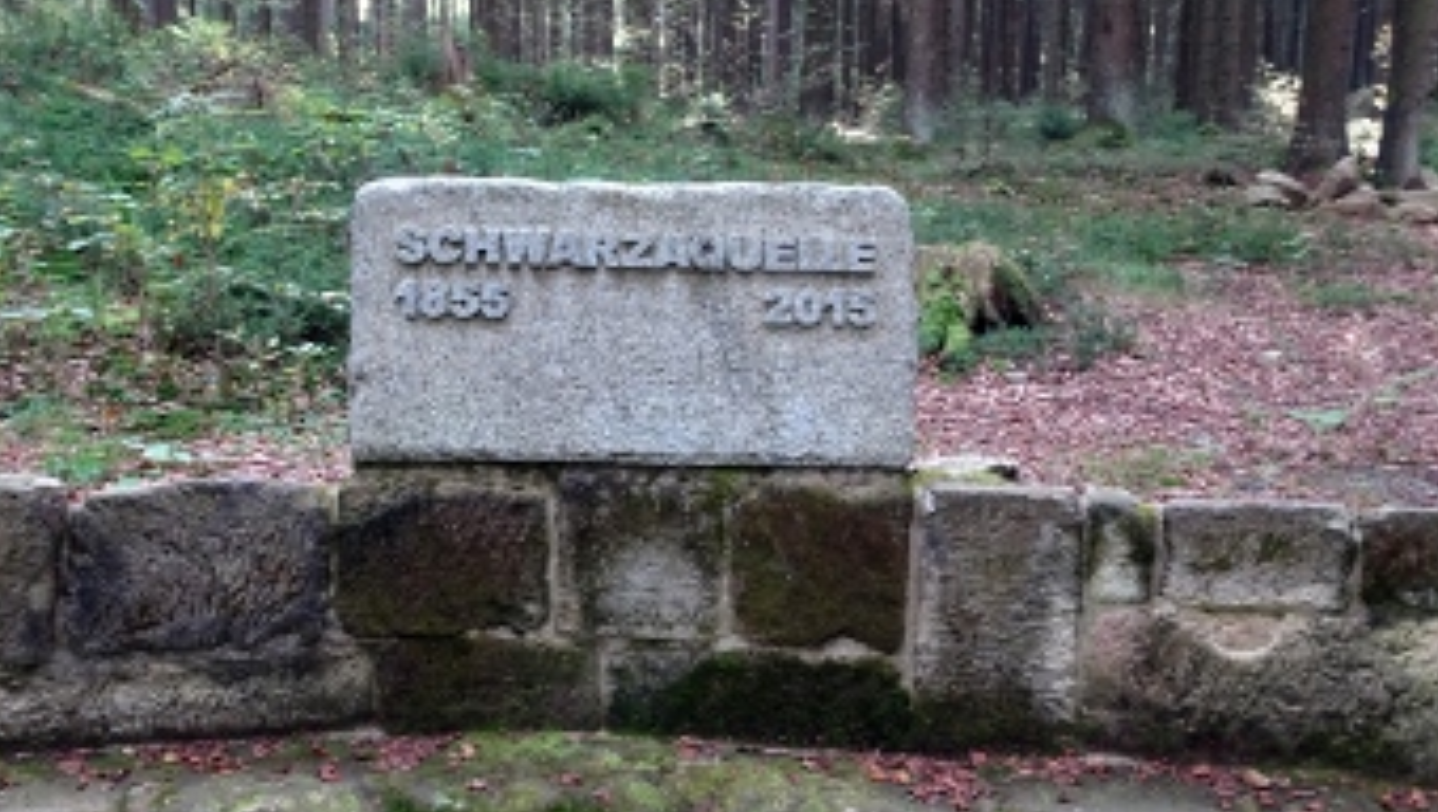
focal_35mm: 32
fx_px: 1221
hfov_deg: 60.9
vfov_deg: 36.7
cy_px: 469
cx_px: 656
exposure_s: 1/30
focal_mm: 4.2
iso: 200
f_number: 3.5
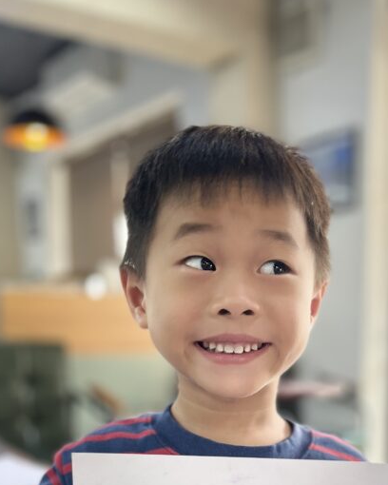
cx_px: 269
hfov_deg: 29.4
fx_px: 732
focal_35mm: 51
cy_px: 453
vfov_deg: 34.3
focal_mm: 5.1
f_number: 1.6
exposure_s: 1/100
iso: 40
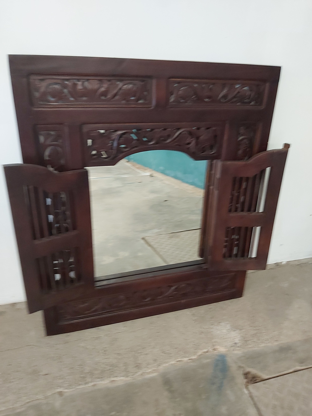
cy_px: 208
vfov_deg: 67.3
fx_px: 312
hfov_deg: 53.1
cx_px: 156
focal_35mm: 26
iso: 320
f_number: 1.7
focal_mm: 3.92
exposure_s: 1/30
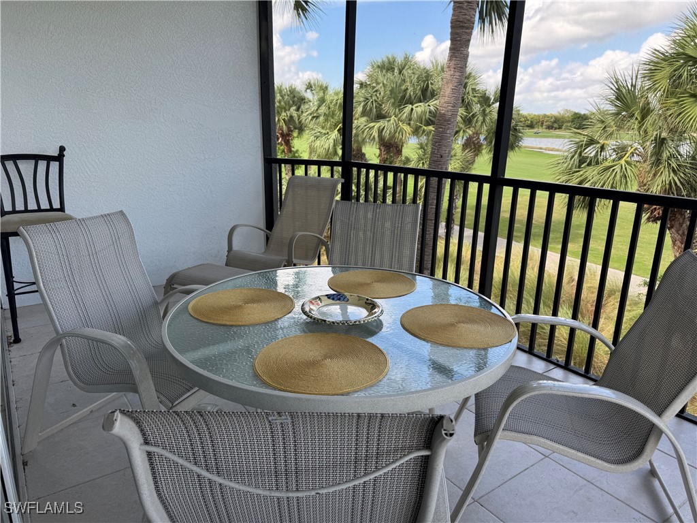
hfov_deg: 71.6
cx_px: 348
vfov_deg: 56.8
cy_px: 262
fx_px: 483
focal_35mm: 24
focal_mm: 6.76
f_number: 1.78
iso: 80
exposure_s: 1/495
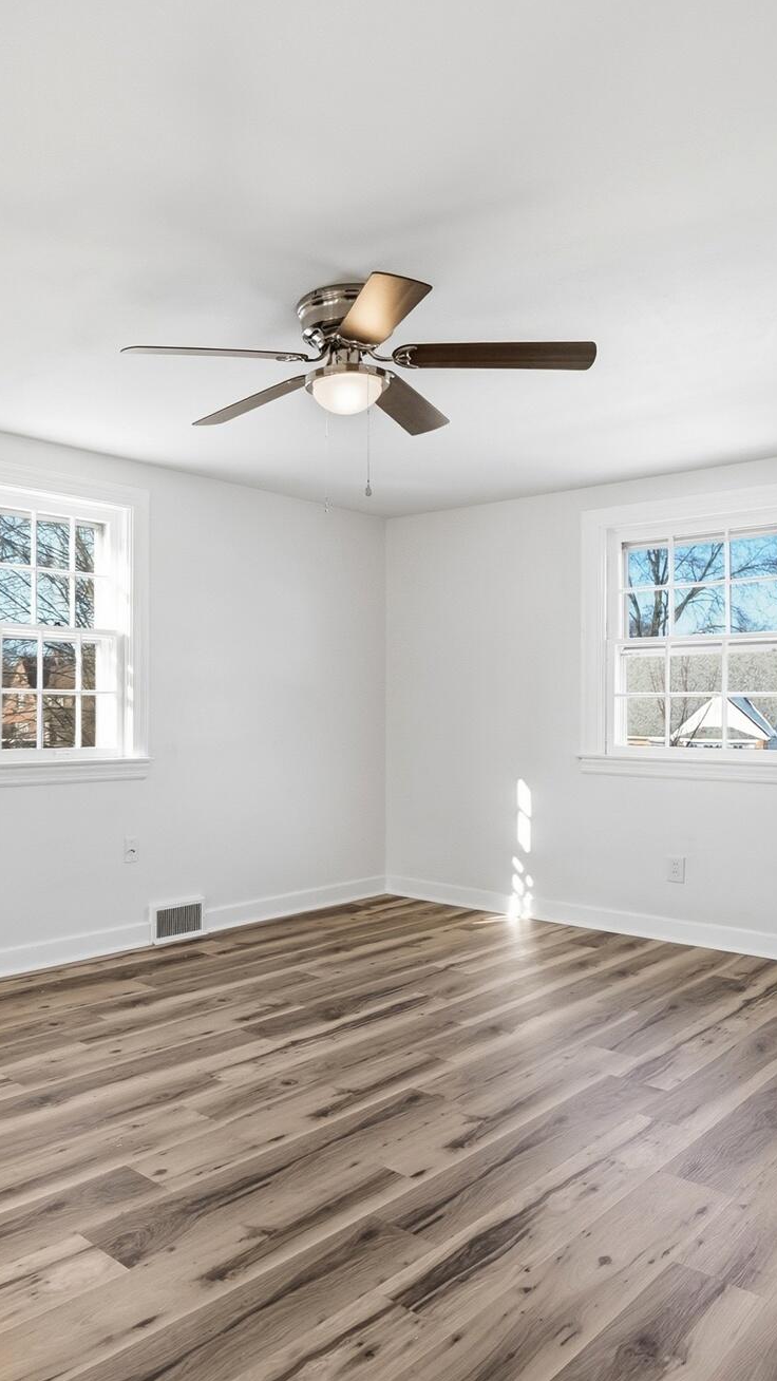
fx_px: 879
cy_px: 699
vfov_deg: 76.3
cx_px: 173
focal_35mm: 24
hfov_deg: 45.6
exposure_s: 1/1250
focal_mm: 10
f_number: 4
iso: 100
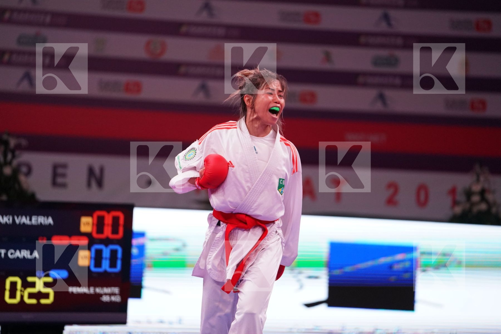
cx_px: 250
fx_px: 2783
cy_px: 167
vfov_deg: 6.9
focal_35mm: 200
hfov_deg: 10.3
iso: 4000
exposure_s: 1/1000
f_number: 2.8
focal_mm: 200
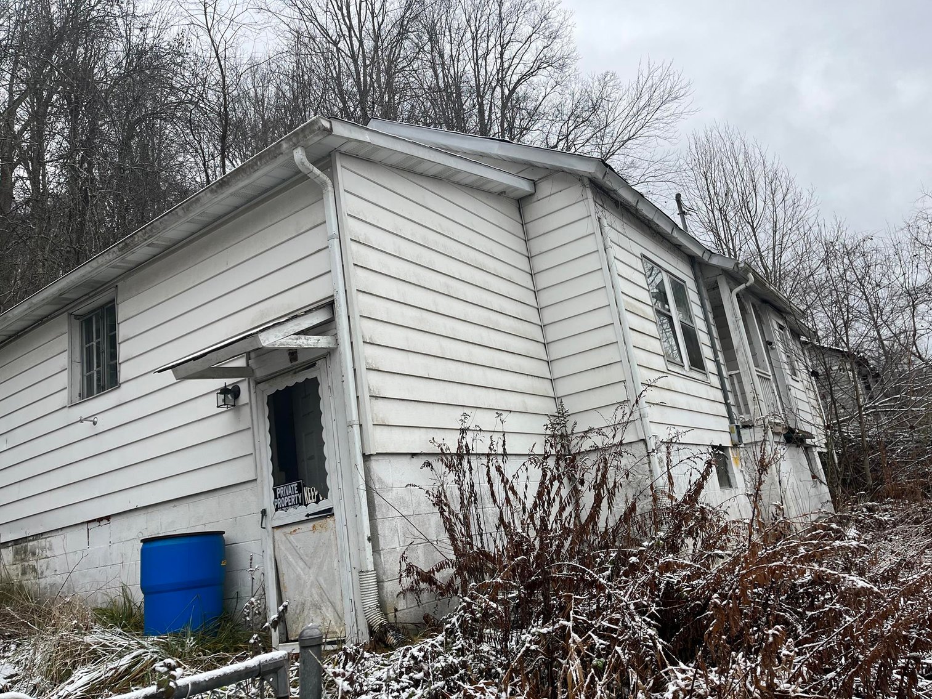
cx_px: 466
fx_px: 700
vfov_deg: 53.1
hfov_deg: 67.3
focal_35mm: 26
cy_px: 350
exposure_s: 1/782
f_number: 1.6
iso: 50
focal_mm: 5.1
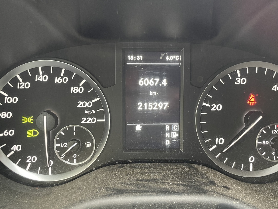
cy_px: 109
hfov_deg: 59.9
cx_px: 147
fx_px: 241
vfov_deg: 46.8
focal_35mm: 30
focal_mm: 4.2
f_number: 1.6
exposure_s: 1/37
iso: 500
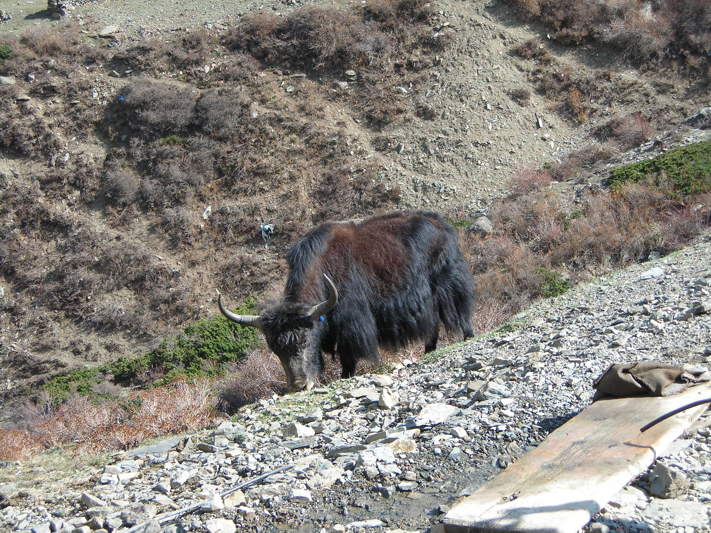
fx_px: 1849
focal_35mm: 90
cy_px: 266
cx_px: 356
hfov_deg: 21.8
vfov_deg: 16.4
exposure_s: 1/112
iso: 50
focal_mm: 14.8
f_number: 4.6
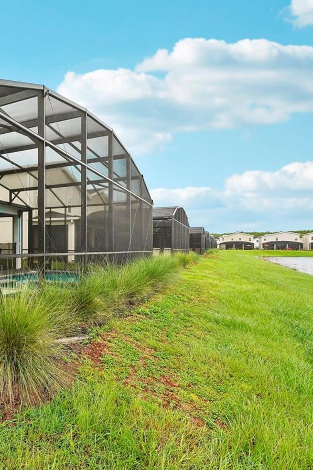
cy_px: 242
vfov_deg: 68.5
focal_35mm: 26
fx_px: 345
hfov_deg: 40.5
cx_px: -23
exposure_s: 1/250
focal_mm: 14.8
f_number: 8
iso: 400
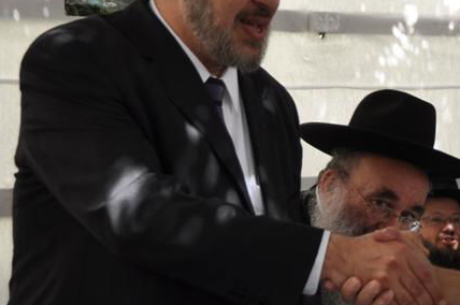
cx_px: 466
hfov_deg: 16.4
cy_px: 76
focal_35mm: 122
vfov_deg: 11.2
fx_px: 1557
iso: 200
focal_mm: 34
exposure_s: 1/160
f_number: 6.3
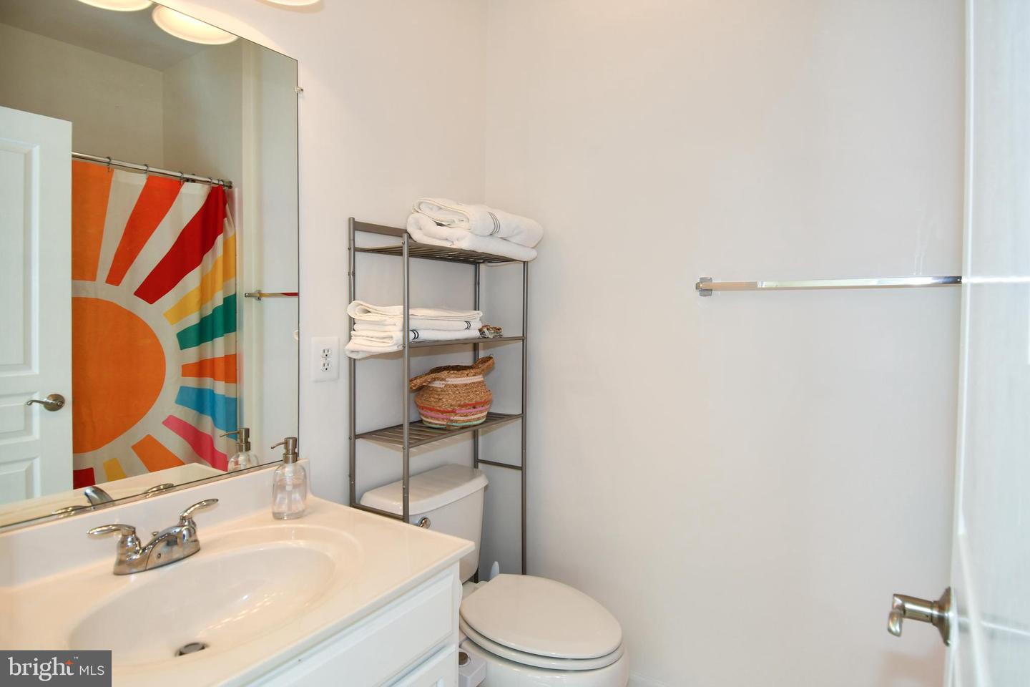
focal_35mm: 18
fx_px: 515
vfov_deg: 67.4
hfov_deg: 90.0
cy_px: 344
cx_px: 515
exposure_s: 1/80
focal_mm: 12
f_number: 4.5
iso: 200
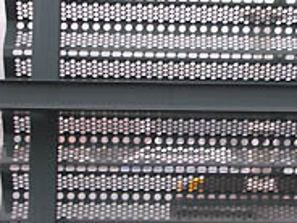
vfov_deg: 10.5
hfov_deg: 13.9
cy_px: 87
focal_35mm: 141
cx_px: 234
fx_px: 1210
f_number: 3.7
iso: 100
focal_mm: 10.9
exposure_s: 1/4.2
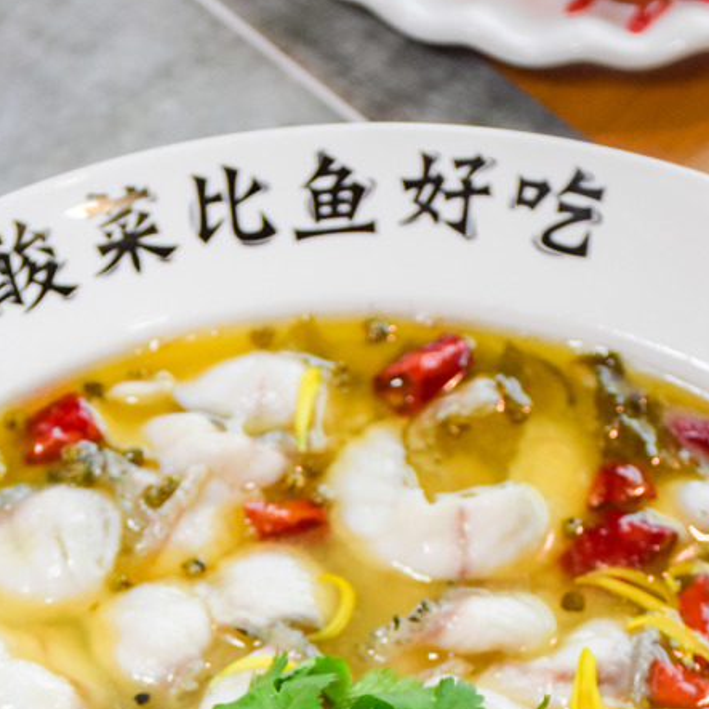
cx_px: 233
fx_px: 2595
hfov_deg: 15.5
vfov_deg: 15.2
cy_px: 771
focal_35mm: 112
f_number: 5
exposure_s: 1/640
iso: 1250
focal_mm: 38
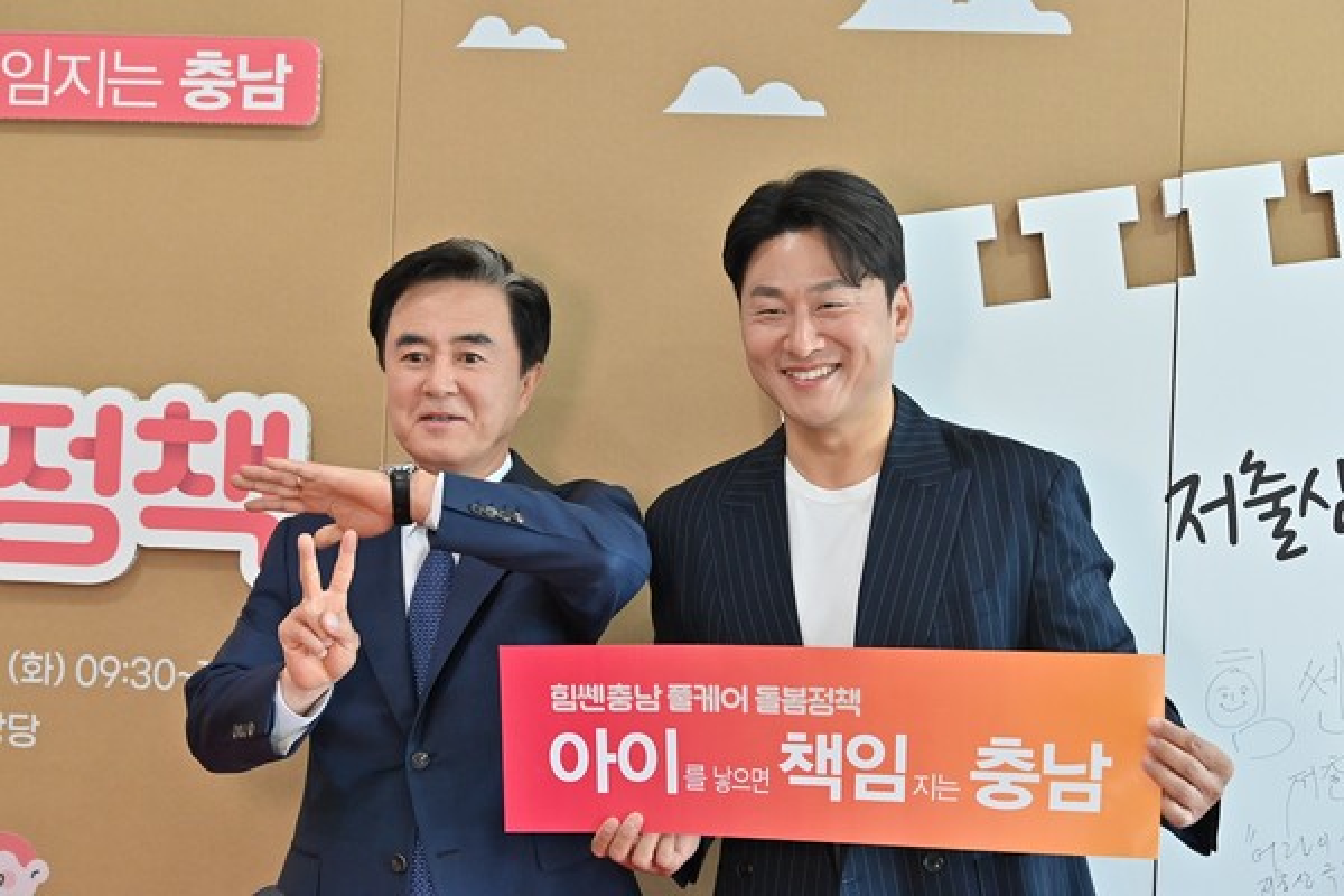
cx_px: 672
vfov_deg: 19.5
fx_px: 2613
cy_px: 448
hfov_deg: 28.8
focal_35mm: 70
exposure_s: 1/200
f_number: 5
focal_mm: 70
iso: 2500
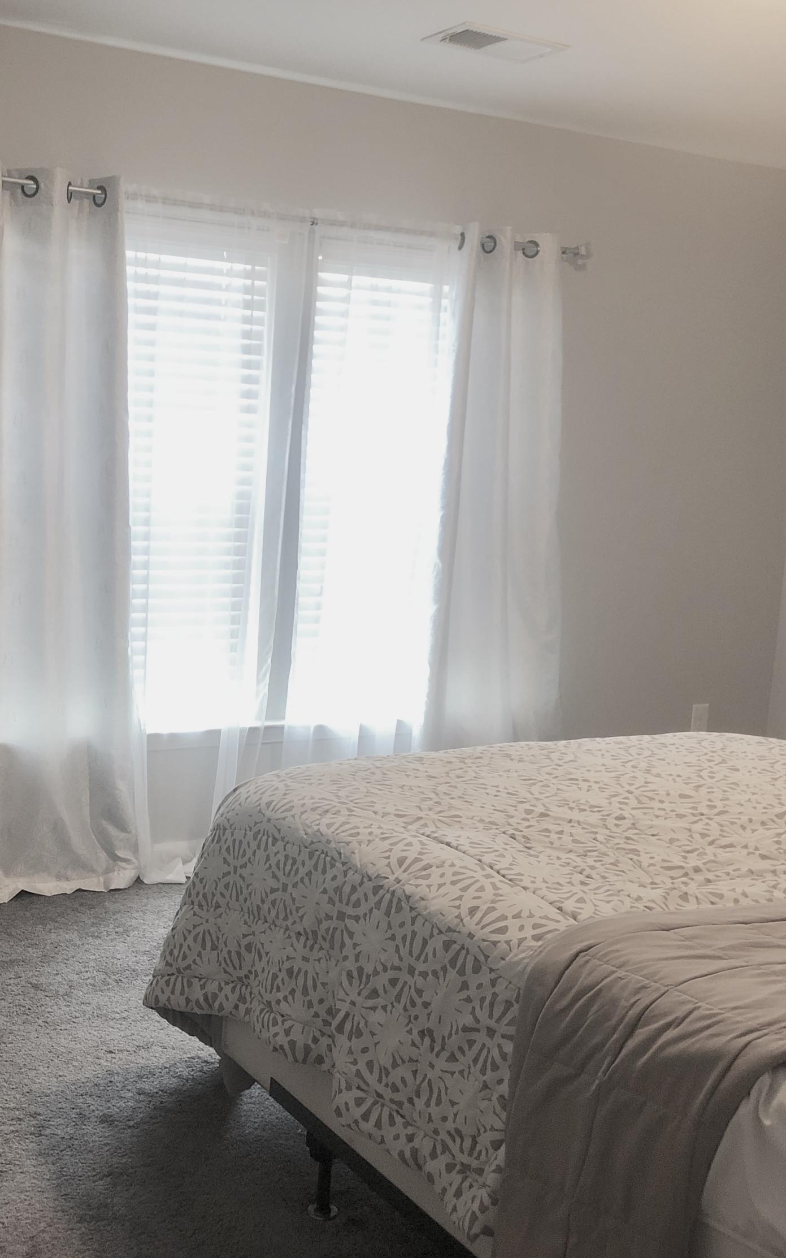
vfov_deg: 49.3
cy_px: 625
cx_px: 219
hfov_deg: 31.5
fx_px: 1371
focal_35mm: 40
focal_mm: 4
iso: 40
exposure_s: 1/20
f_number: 1.8
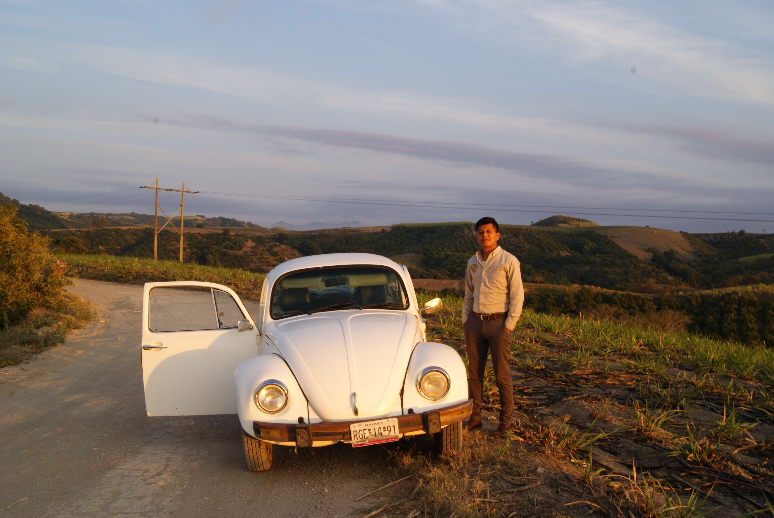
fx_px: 840
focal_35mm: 39
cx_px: 387
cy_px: 259
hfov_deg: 49.5
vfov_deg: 34.3
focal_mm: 26
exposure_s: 1/8
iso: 100
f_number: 18
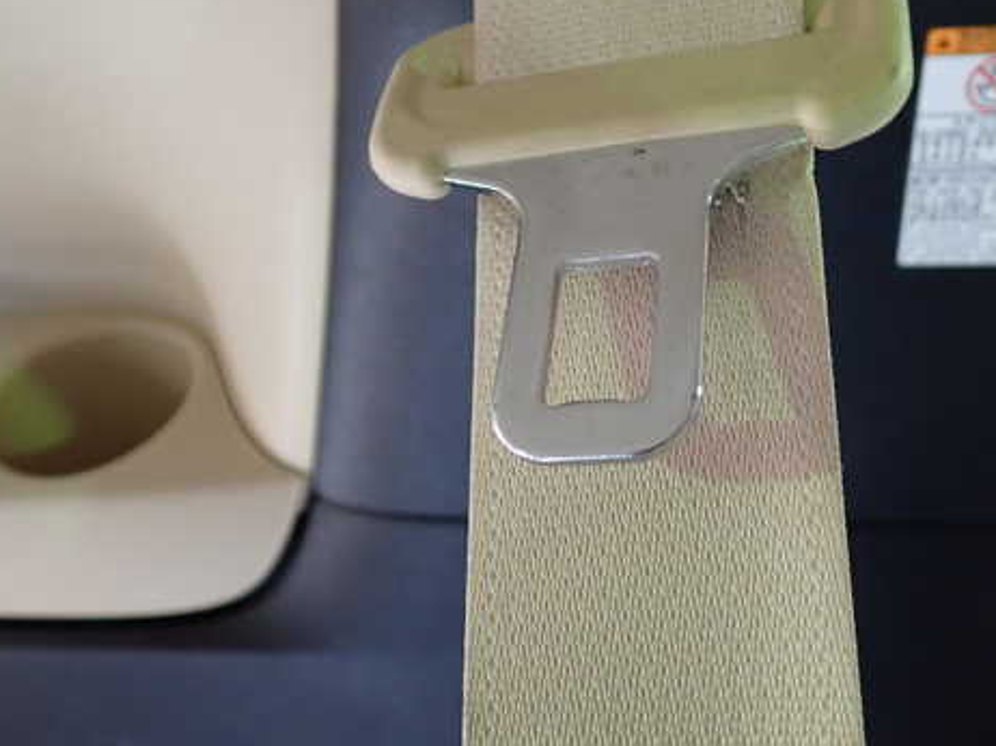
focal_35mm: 39
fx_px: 1122
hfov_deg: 47.8
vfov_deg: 36.8
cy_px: 354
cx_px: 556
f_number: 2.3
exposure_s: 1/30
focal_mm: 5.4
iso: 500
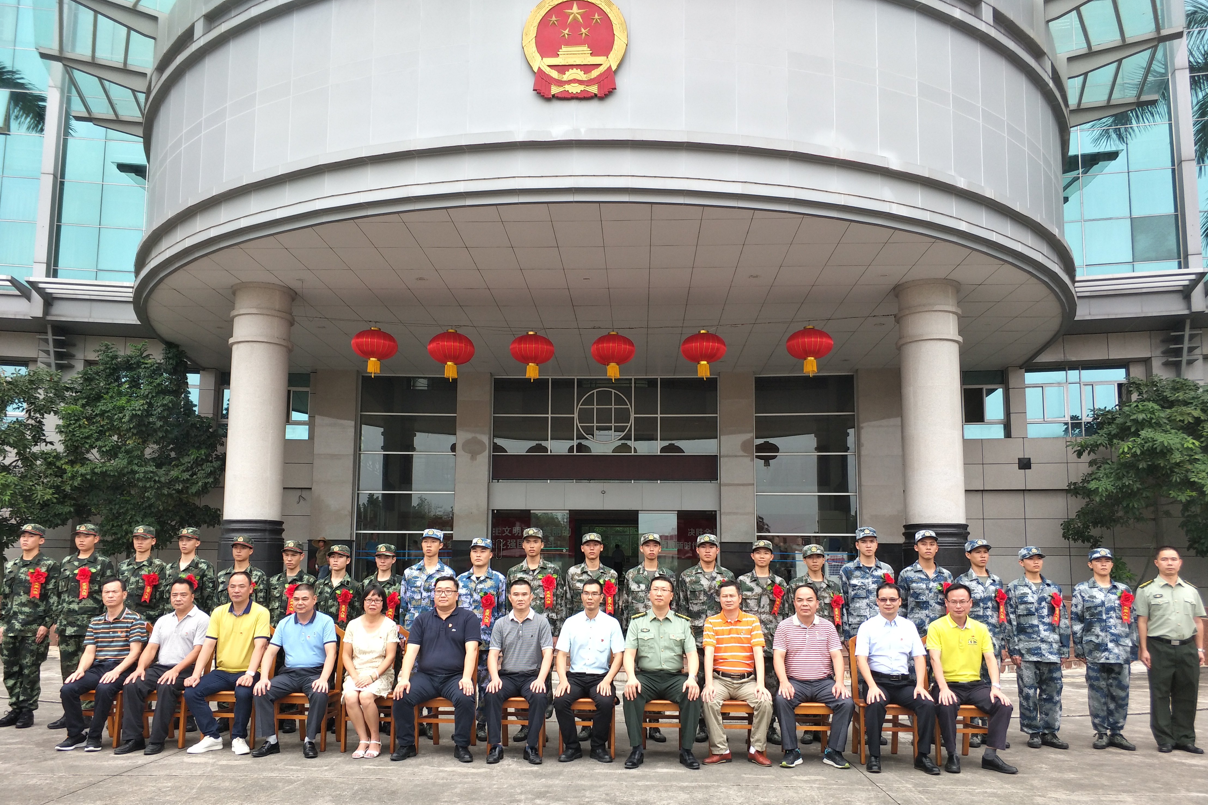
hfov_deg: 67.4
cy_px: 460
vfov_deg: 47.8
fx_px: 906
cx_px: 593
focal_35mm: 27
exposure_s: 1/134
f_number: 2
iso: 33
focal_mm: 4.42
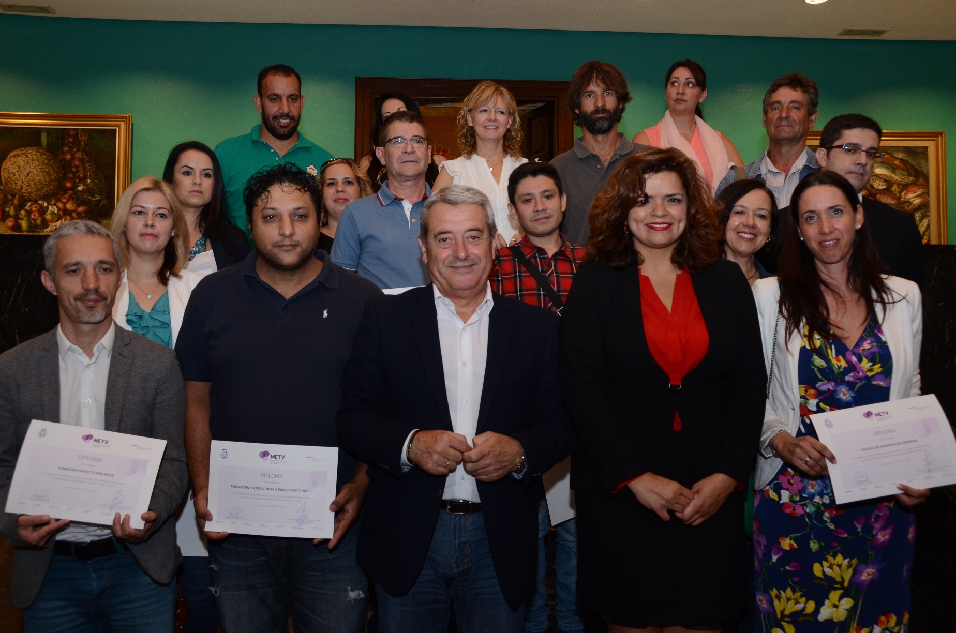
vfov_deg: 39.8
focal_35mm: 33
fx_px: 875
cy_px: 316
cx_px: 478
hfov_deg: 57.3
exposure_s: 1/60
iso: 800
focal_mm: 22
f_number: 5.6
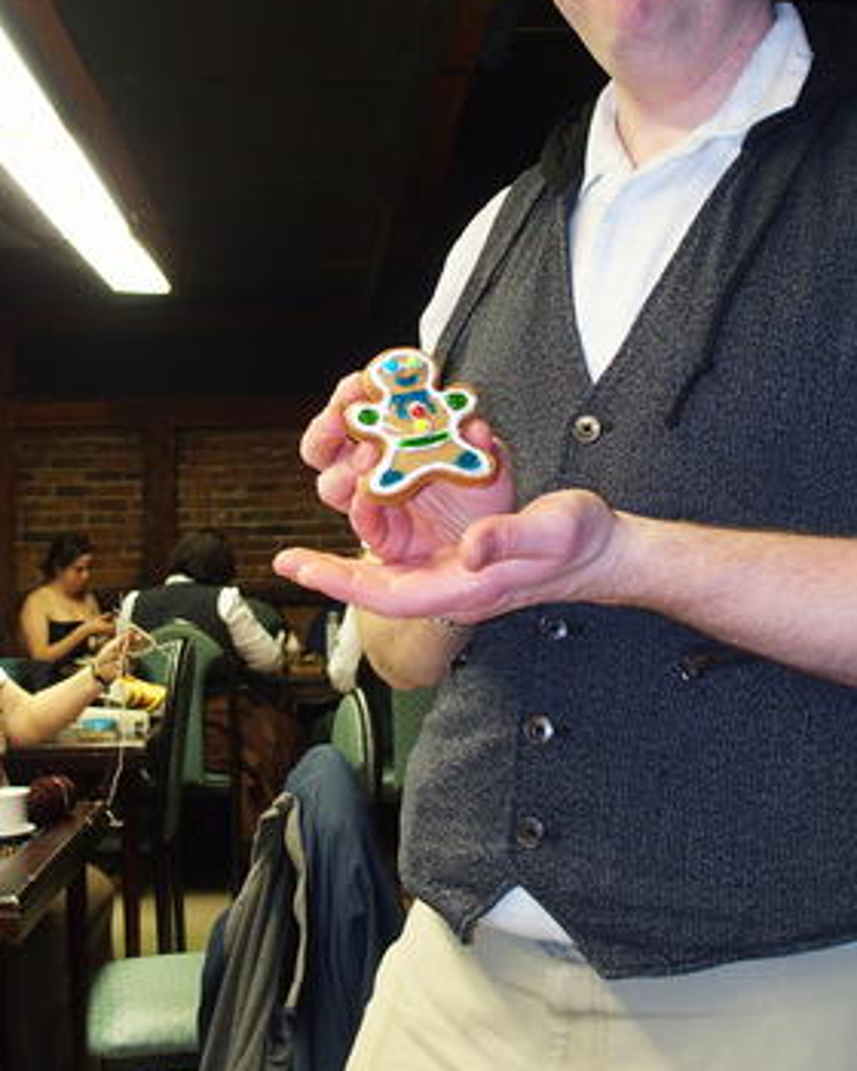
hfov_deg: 34.1
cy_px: 471
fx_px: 1395
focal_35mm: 44
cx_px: 349
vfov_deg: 41.9
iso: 400
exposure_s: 1/30
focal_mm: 7.4
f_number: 2.8
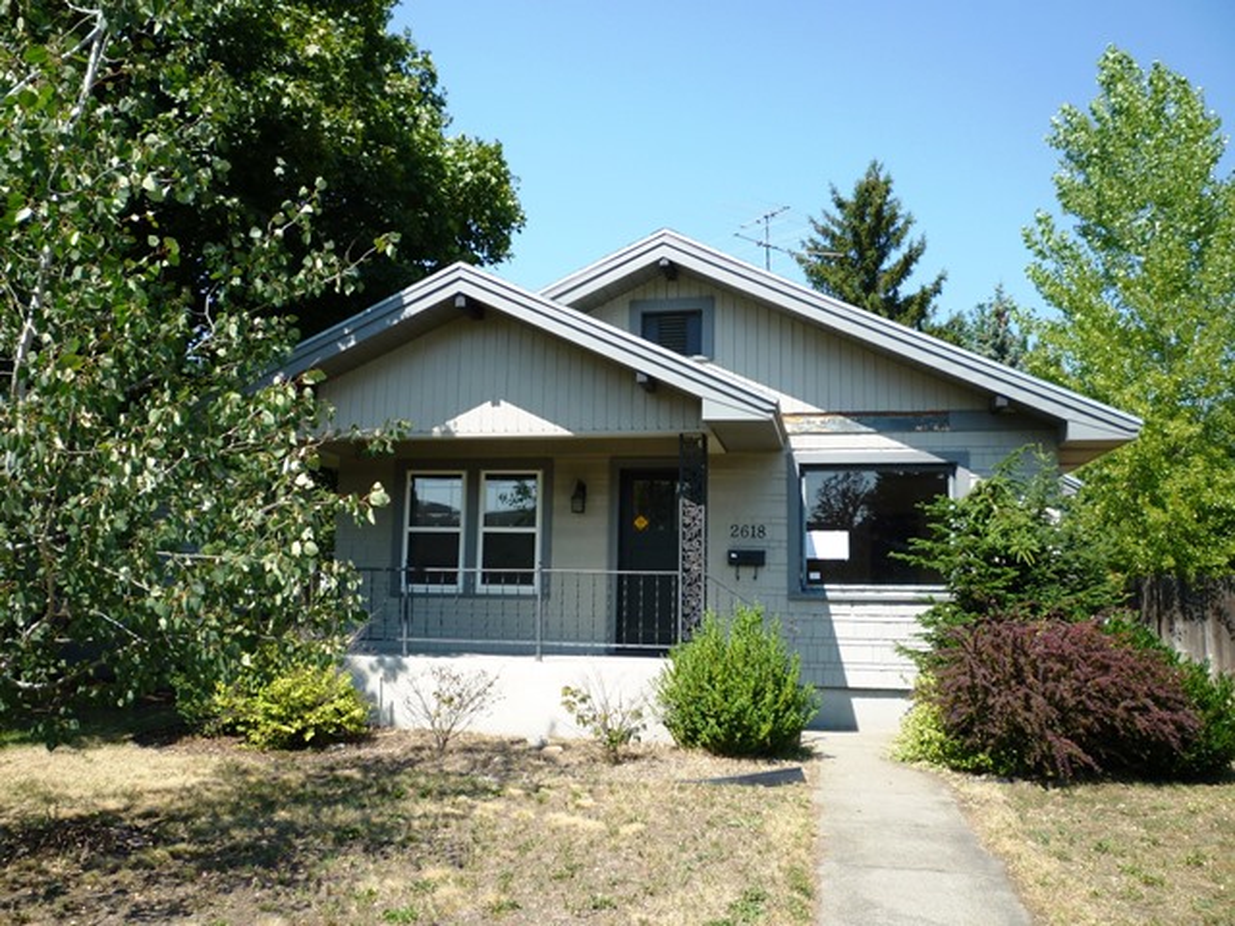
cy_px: 463
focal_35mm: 29
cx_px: 618
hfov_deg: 61.7
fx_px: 1035
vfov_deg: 48.2
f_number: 3.3
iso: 80
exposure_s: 1/400
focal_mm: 5.2
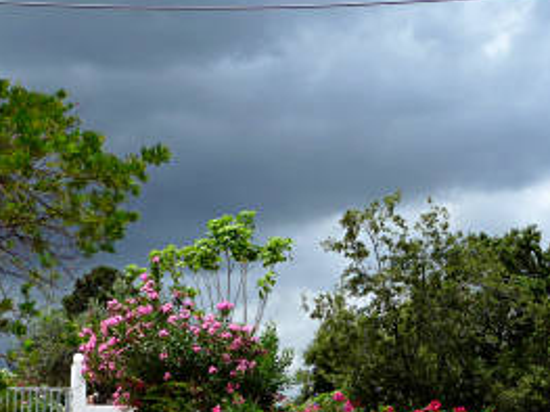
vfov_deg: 19.3
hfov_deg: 25.6
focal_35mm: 76
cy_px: 266
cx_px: 330
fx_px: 1207
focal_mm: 8.5
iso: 100
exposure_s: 1/1000
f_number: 4.2
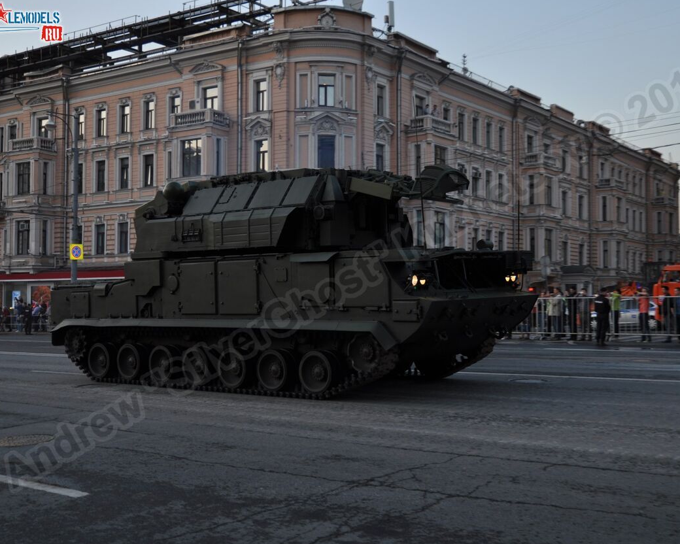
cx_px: 362
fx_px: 906
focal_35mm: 45
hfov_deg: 41.1
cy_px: 271
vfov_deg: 33.4
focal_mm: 26
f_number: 2.8
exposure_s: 1/200
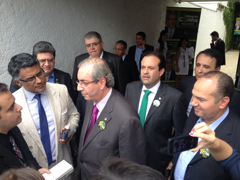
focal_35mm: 35
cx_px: 120
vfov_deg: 40.7
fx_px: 243
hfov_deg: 52.6
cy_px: 90
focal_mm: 4.28
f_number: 2.4
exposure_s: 1/197
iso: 50
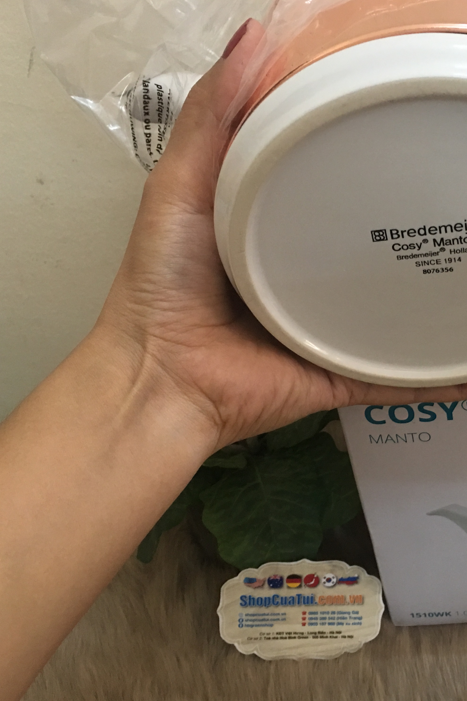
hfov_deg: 31.0
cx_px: 431
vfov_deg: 47.4
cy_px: 347
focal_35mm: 41
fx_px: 798
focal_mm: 4.15
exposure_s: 1/17
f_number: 2.2
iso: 100
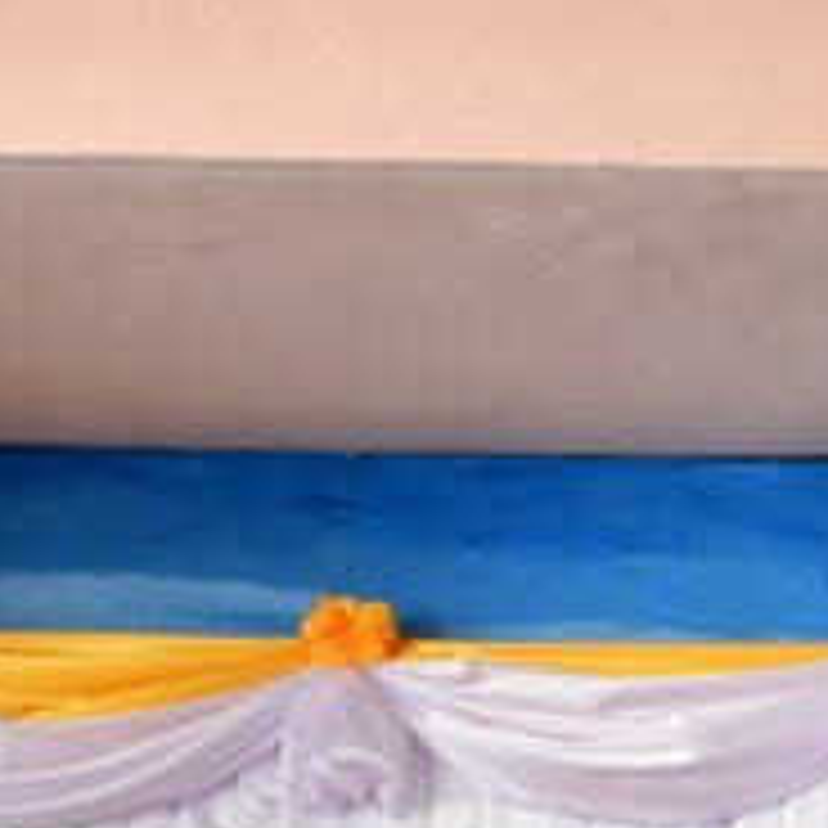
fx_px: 4357
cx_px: 1786
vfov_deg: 10.3
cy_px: 1456
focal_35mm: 161
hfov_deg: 9.9
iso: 3200
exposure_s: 1/640
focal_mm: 34
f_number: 4
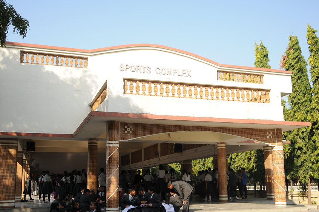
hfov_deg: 50.7
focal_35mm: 38
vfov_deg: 34.8
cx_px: 151
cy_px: 131
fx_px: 336
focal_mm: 20
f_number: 2.8
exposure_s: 1/1600
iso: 200
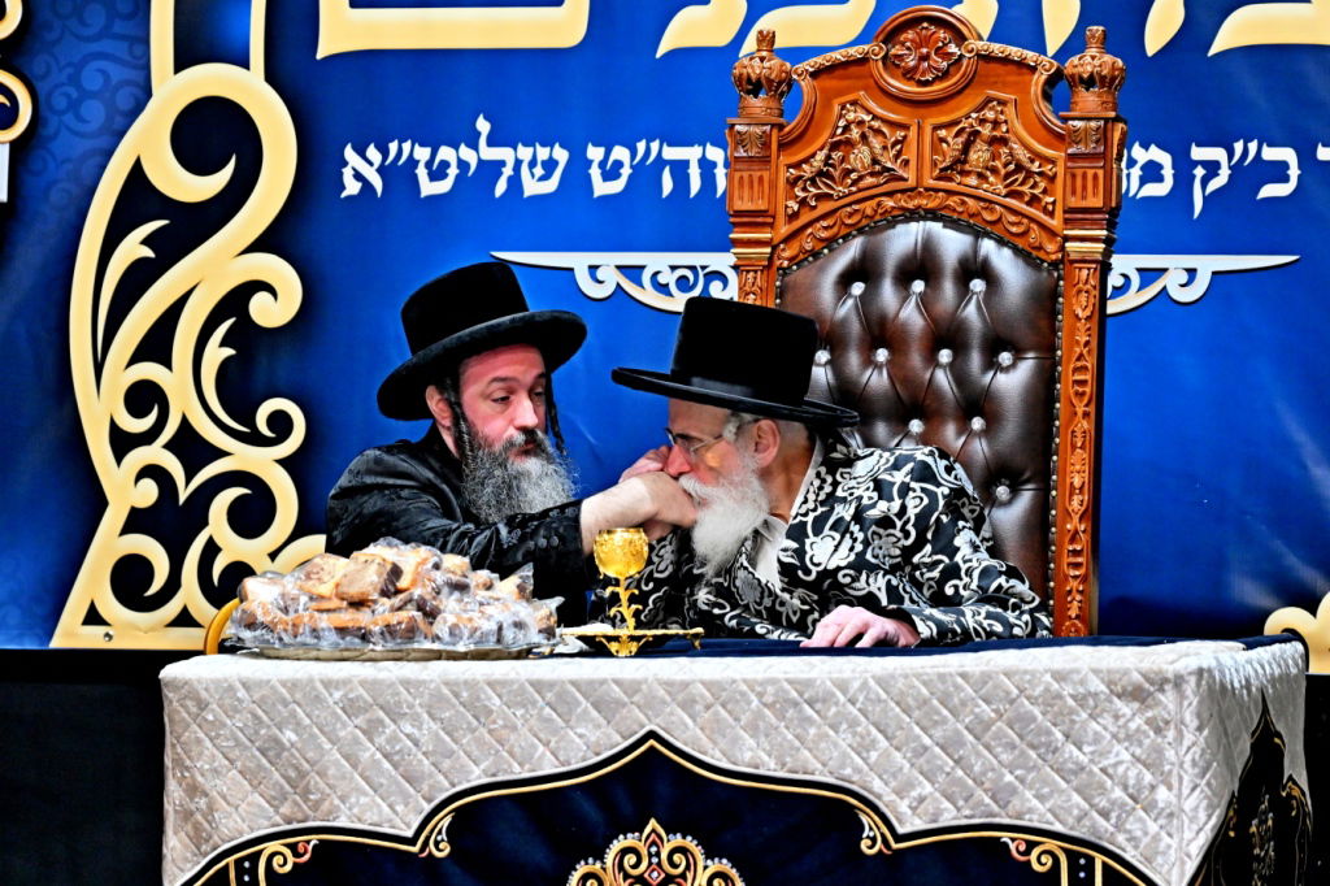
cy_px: 443
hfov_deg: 11.4
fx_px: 6647
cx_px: 665
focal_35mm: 180
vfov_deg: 7.6
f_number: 4
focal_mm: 120
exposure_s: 1/160
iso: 1250
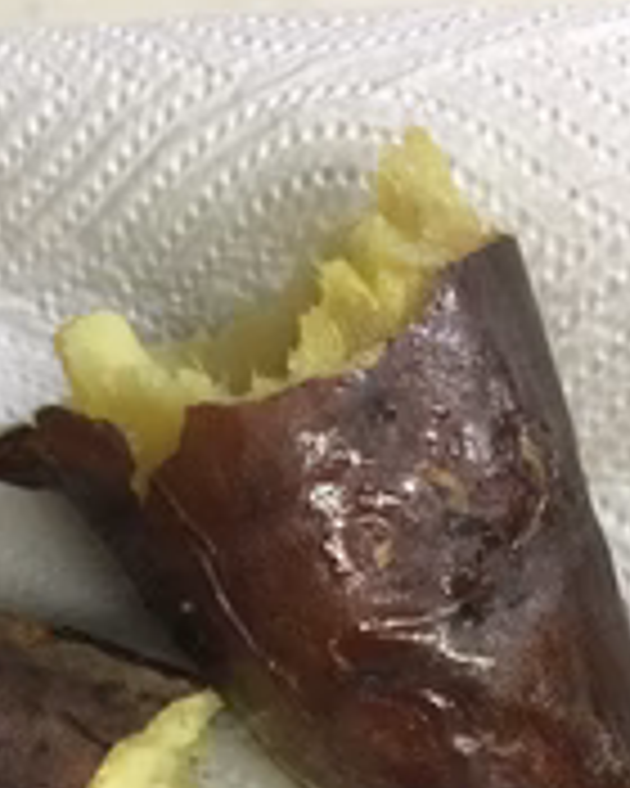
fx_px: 1608
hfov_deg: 22.0
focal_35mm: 69
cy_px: 711
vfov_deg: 26.6
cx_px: 189
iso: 160
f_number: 2.4
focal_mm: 3.3
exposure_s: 1/30
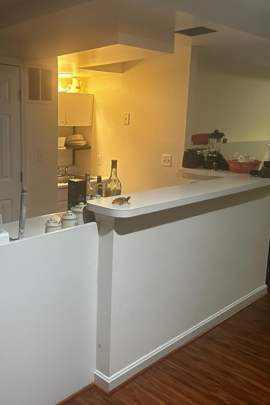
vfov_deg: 55.8
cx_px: 52
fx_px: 383
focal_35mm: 34
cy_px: 198
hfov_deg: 37.4
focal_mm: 6.86
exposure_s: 1/60
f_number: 1.78
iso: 640
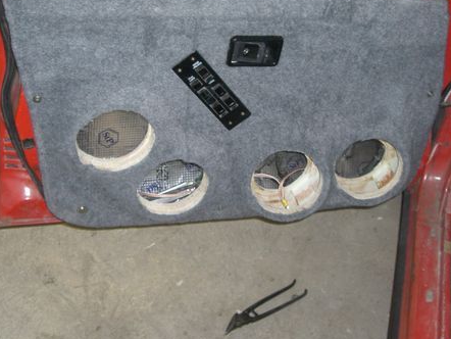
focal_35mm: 55
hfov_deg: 34.9
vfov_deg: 26.6
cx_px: 223
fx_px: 717
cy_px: 148
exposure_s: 1/60
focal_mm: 6.2
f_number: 2.7
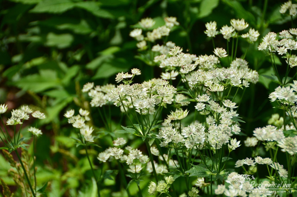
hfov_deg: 13.1
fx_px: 1297
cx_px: 148
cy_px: 98
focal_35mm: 158
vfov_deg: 8.7
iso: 400
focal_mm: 105
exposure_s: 1/1250
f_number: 6.3
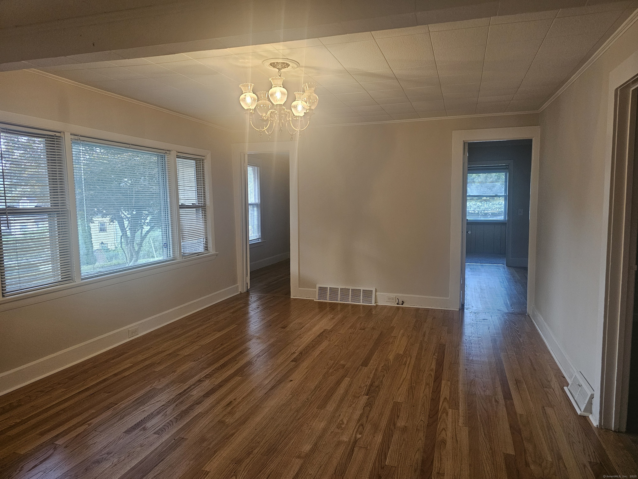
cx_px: 319
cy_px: 240
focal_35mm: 23
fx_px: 424
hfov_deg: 73.9
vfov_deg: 58.9
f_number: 1.7
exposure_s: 1/120
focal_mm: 6.3
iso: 400
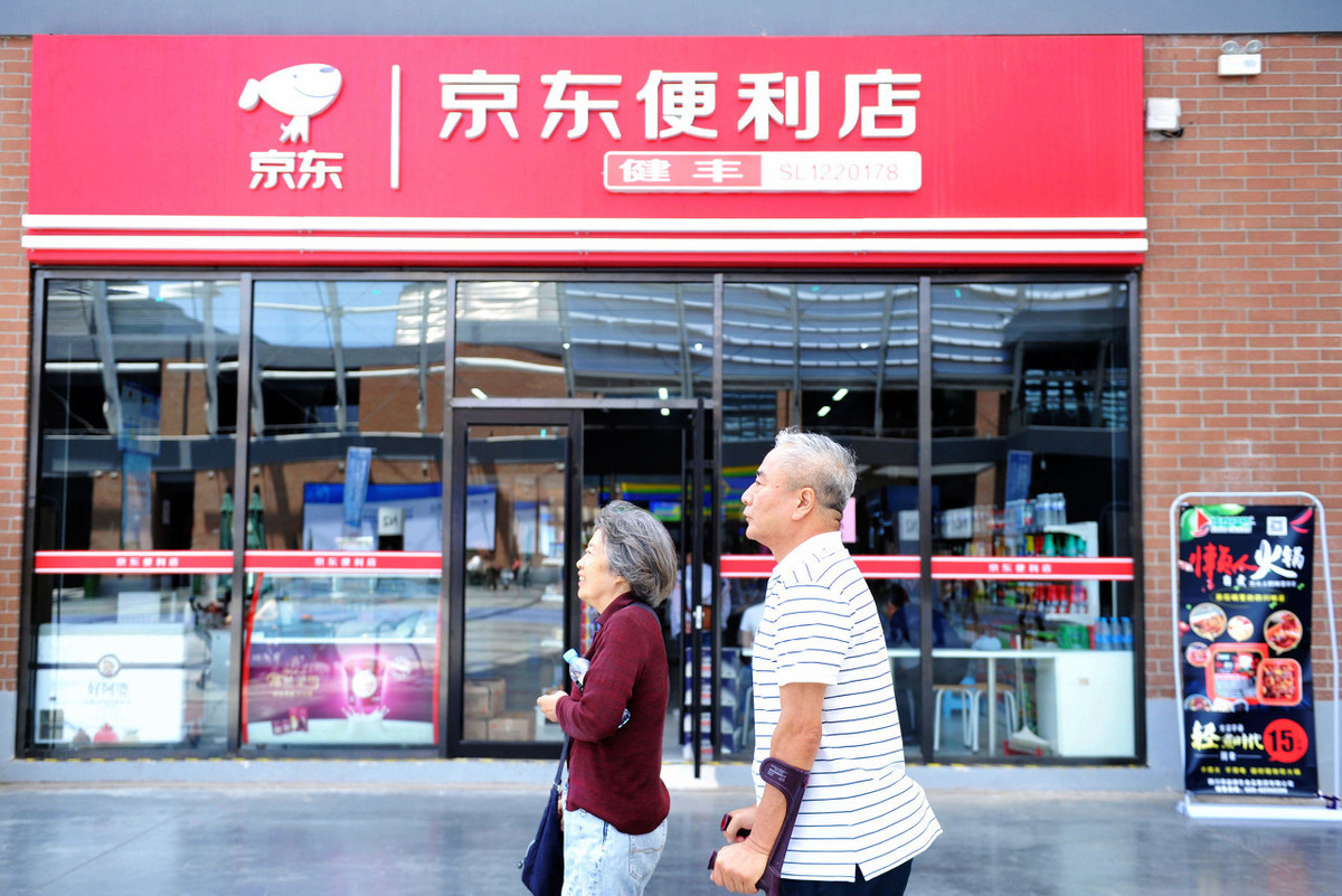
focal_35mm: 36
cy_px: 448
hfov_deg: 53.1
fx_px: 1342
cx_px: 671
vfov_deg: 36.9
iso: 1000
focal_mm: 36
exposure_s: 1/1250
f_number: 3.2
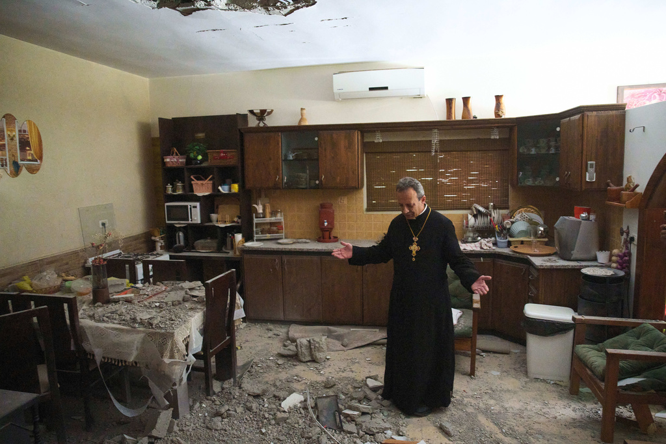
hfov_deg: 73.8
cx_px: 333
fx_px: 444
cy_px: 222
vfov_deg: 53.1
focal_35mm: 24
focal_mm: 24
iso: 20000
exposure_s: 1/160
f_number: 2.8
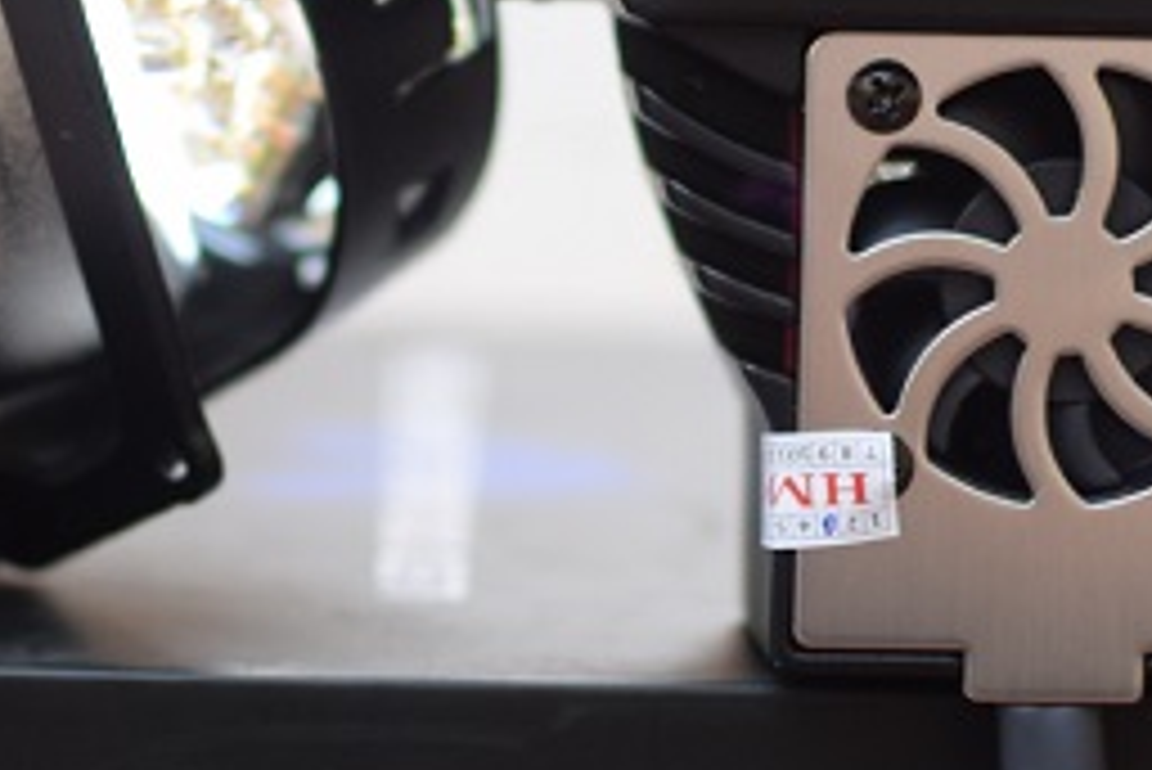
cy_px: 153
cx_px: 405
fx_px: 4590
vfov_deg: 9.6
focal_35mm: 143
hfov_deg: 14.3
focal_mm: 35
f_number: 1.8
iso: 250
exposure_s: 1/60
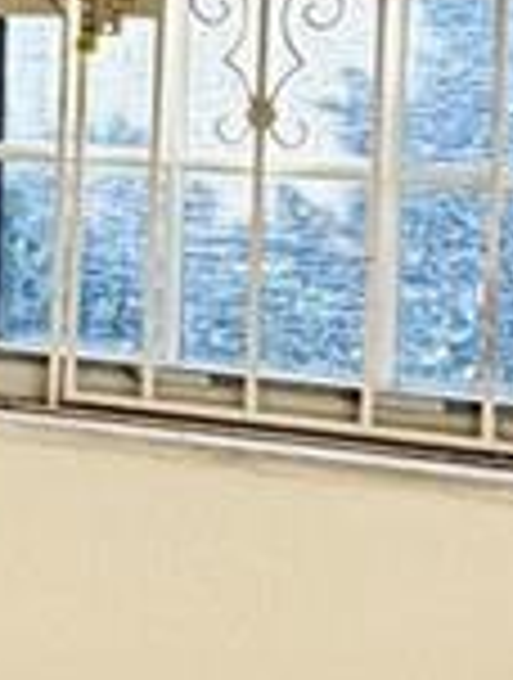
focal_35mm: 111
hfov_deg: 11.8
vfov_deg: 17.4
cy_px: 36
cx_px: -562
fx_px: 2184
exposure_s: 1/121
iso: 64
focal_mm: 2.22
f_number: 2.2
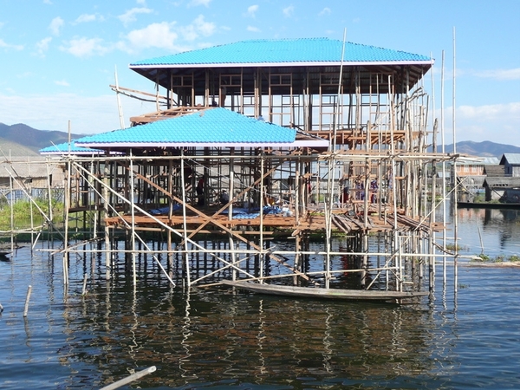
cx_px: 260
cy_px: 195
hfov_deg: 43.9
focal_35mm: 43
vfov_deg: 33.6
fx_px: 646
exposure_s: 1/400
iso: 100
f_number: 4
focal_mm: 7
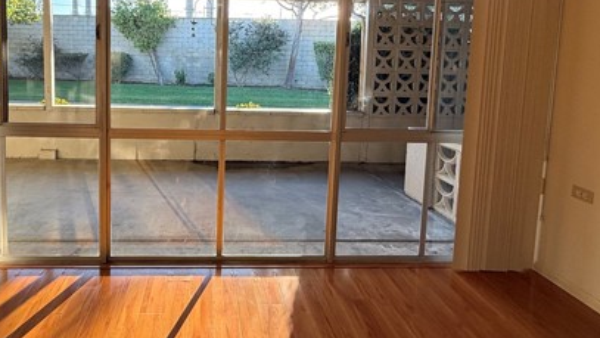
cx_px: 229
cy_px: 80
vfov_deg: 45.8
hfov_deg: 75.1
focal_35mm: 24
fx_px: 382
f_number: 2.2
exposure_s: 1/139
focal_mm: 2.22
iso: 64
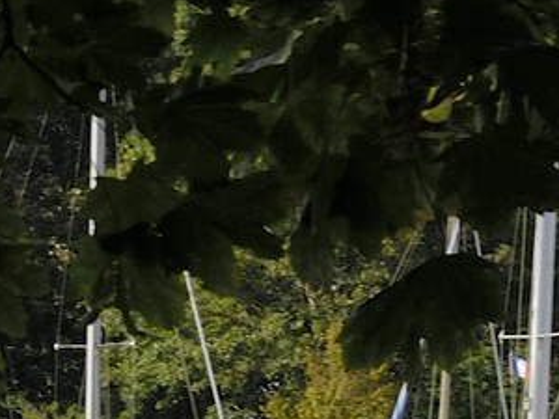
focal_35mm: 292
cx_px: -842
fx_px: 4715
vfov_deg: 5.0
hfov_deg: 6.4
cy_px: 737
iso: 100
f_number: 8
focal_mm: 38
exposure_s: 1/160
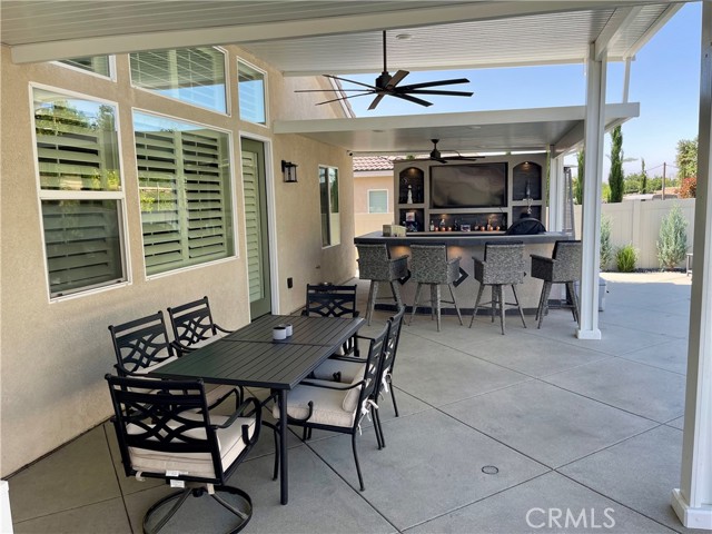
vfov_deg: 54.9
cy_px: 267
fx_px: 514
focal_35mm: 25
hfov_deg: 69.4
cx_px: 356
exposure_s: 1/572
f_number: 1.6
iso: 32
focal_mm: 5.1
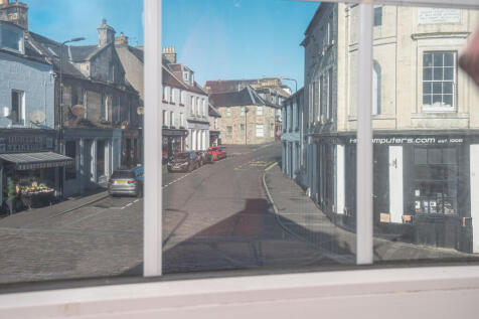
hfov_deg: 57.2
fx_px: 439
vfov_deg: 39.9
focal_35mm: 33
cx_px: 240
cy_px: 160
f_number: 10
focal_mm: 33
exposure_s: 1/250
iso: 250
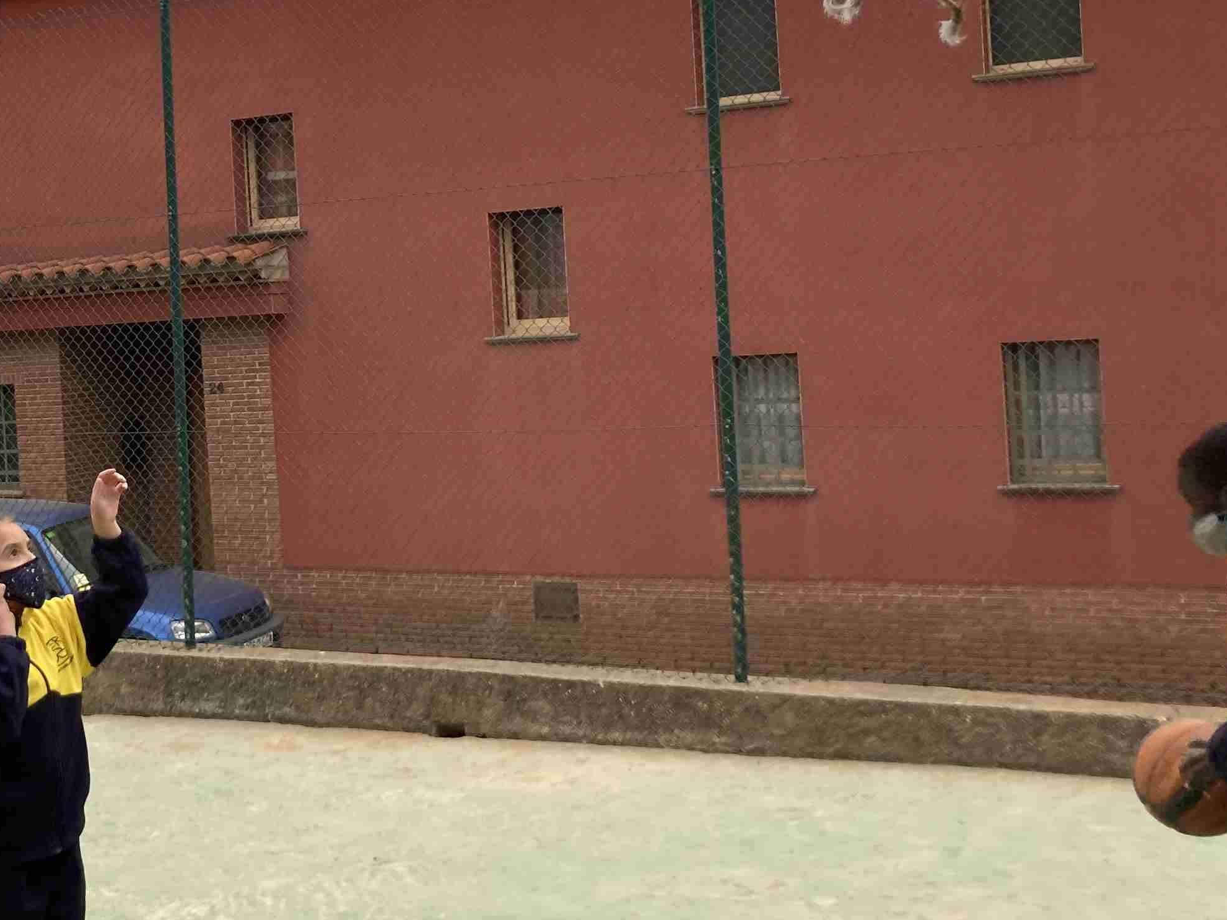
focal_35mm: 57
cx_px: 115
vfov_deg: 25.6
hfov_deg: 32.1
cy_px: 351
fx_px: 2020
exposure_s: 1/495
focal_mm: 3.99
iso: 20
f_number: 1.8
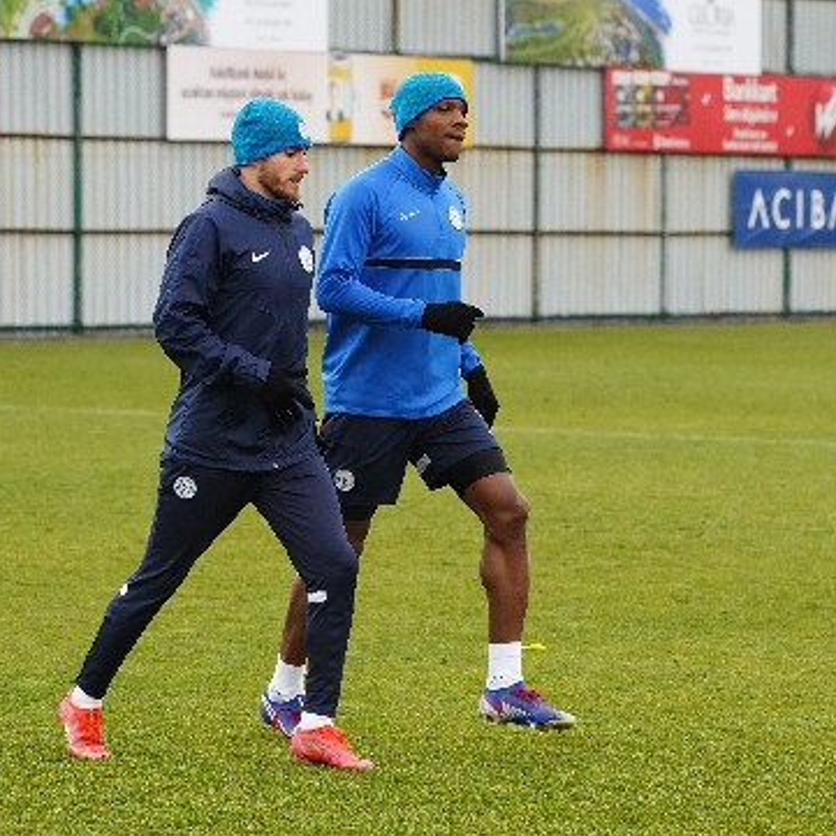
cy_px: 406
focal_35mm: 205
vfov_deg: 8.5
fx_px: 5601
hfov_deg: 8.5
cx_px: 345
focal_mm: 130
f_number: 5.6
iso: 2500
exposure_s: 1/800
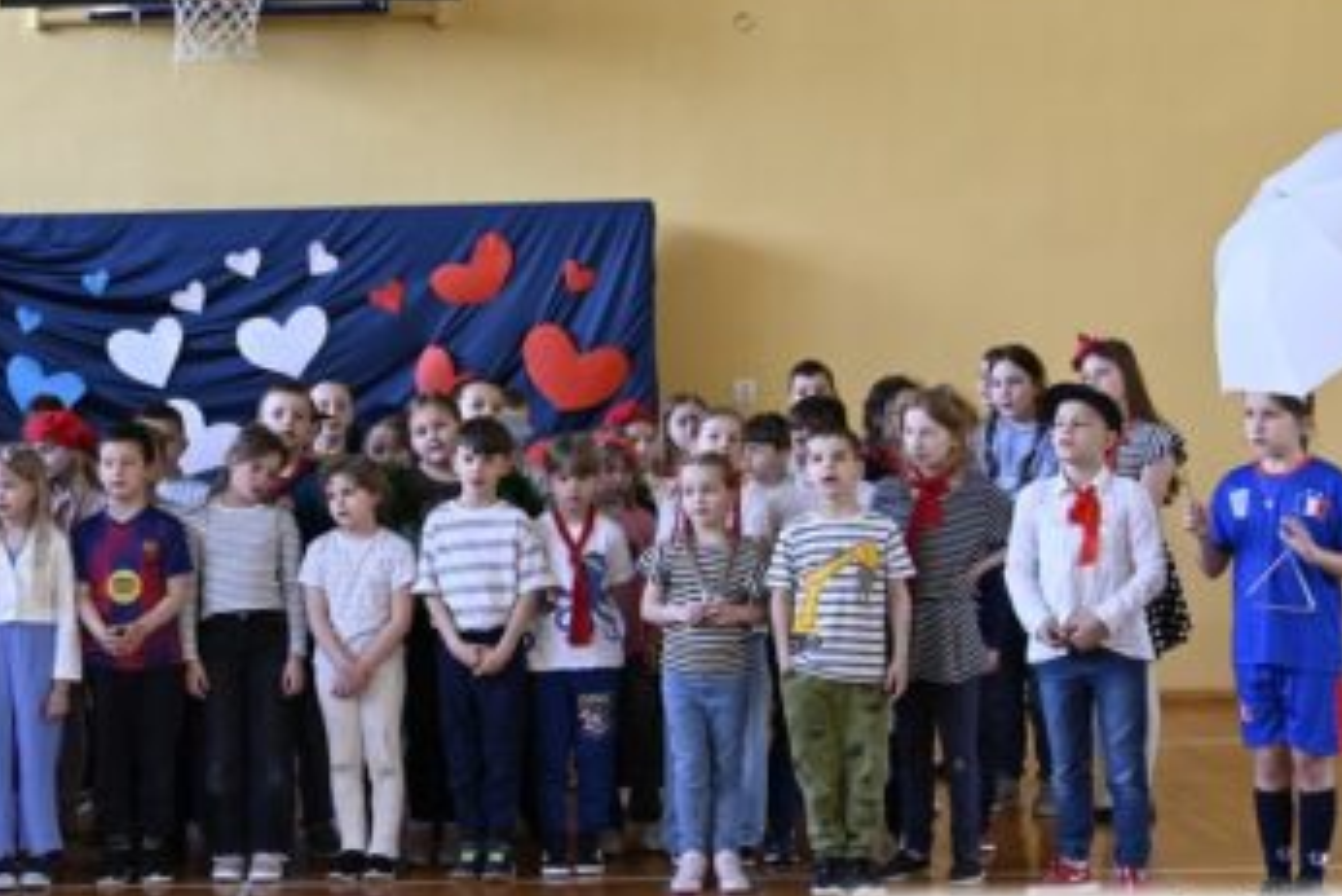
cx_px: 376
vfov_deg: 16.1
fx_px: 3170
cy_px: 291
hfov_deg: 23.7
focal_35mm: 85
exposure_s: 1/125
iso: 500
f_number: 2.8
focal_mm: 33
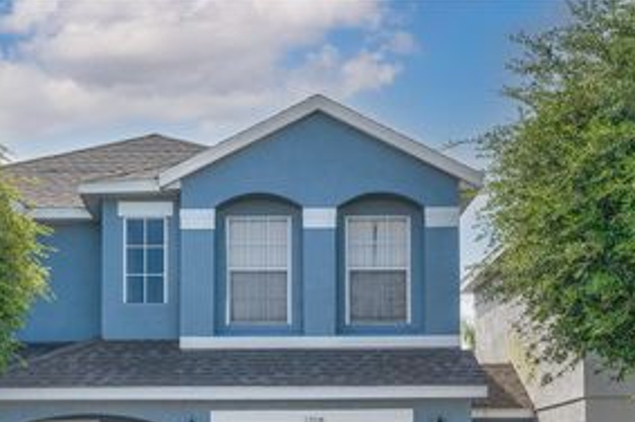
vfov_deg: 19.4
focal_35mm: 69
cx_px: 202
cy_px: 371
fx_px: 1216
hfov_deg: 29.0
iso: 100
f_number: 9
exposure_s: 1/125
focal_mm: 39
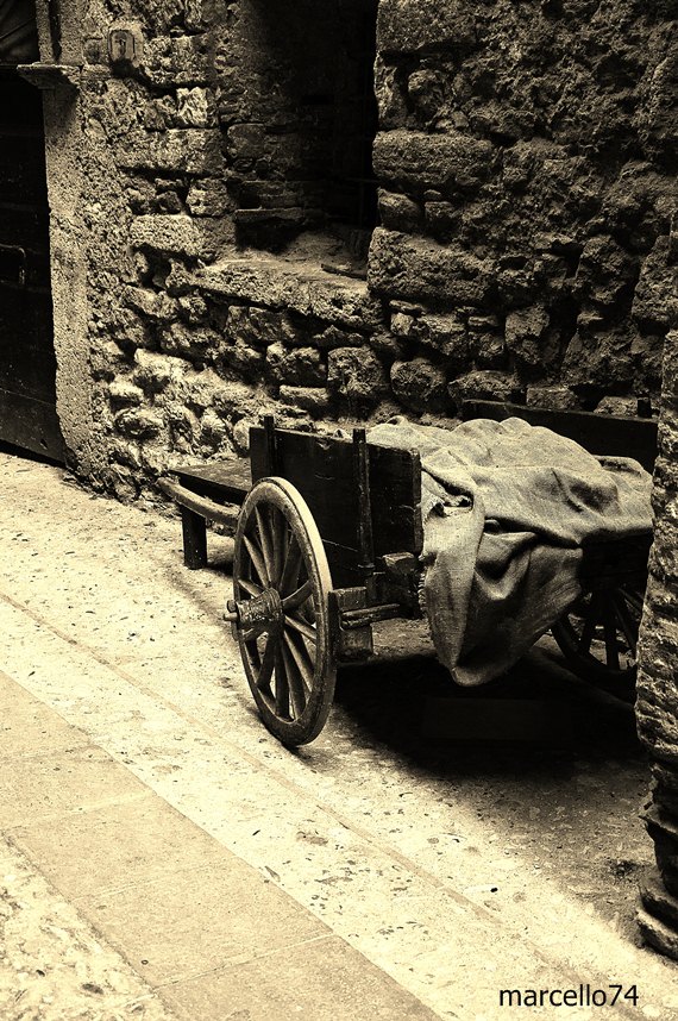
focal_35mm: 51
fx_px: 1444
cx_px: 339
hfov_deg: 26.4
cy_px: 510
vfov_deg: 38.9
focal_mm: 34
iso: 800
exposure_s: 1/40
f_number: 4.2
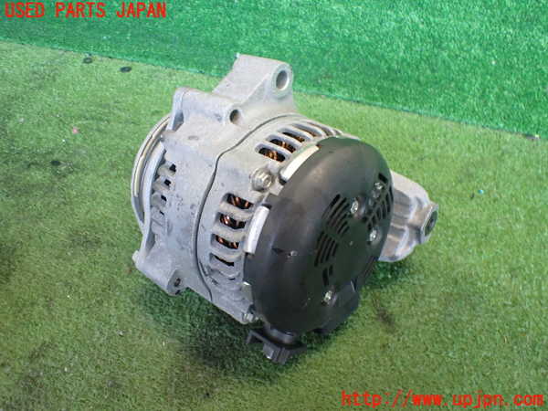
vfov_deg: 46.8
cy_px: 206
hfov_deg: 60.0
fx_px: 475
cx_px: 274
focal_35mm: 30
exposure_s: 1/100
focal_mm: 5.4
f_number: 2.3
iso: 800
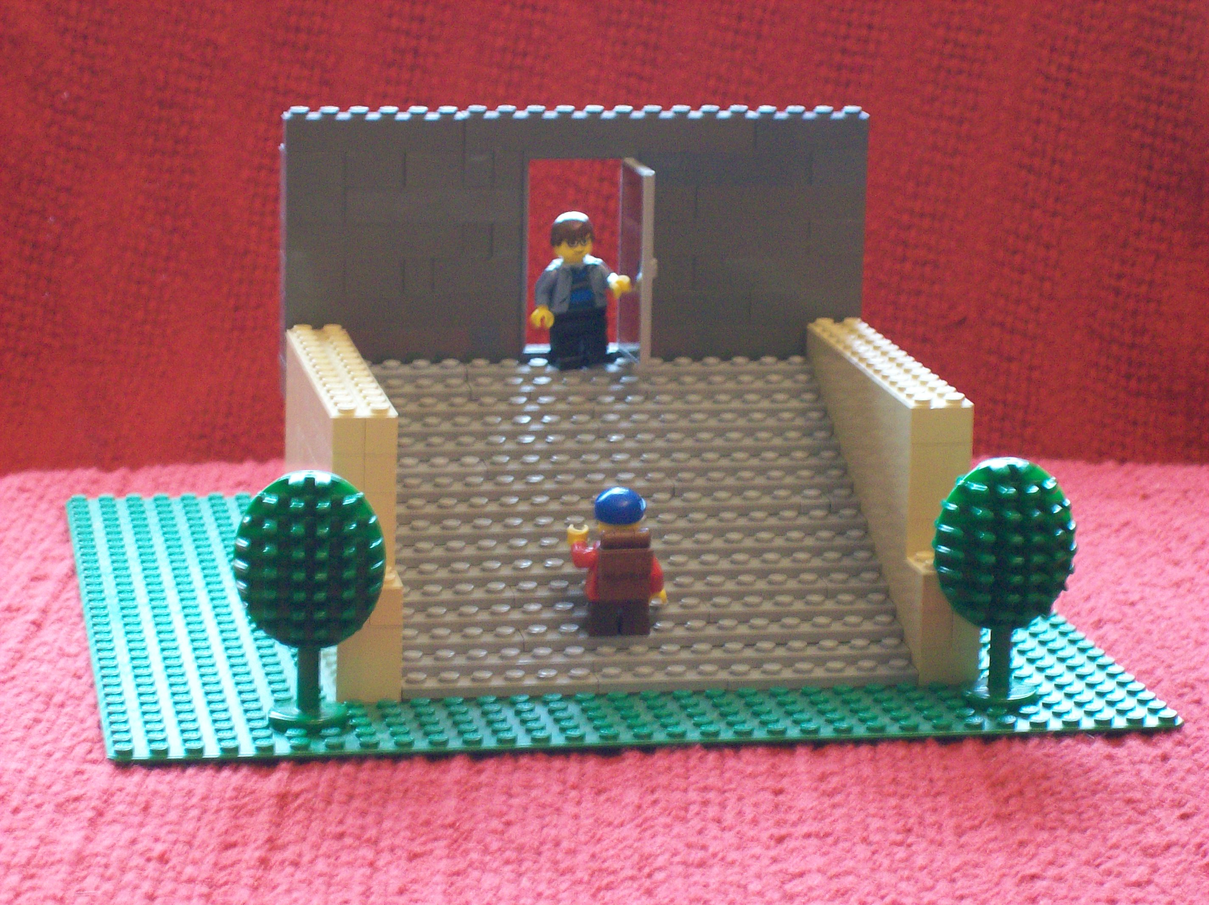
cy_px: 452
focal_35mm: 108
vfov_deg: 13.7
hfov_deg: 18.2
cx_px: 604
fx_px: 3769
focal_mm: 18
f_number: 4.8
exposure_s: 1/8.07
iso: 160
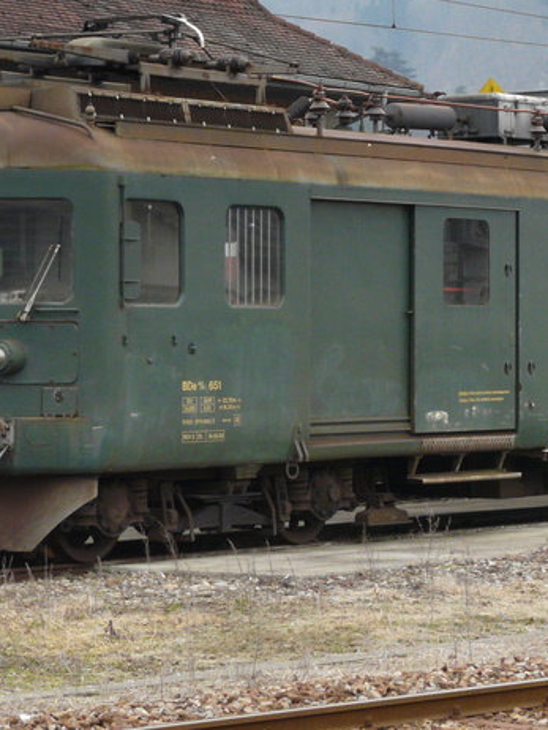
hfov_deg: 10.2
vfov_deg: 13.6
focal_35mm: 145
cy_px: 278
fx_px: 3058
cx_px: 460
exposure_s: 1/200
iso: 160
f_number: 3.2
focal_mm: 11.1
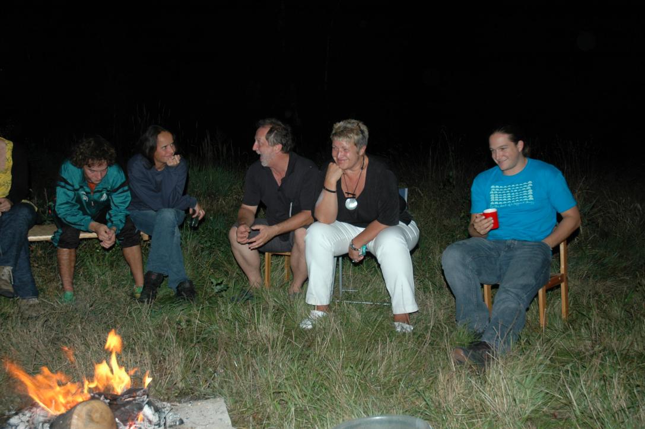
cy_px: 214
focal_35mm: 40
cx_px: 322
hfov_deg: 48.0
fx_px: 725
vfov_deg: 33.0
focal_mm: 27
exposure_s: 1/60
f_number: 4
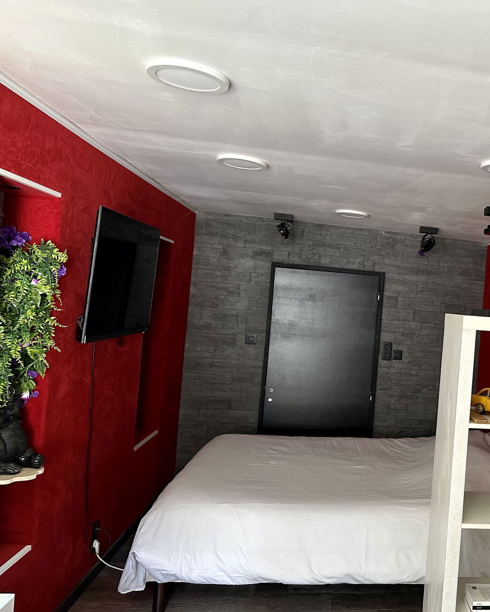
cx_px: 437
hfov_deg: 40.3
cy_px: 310
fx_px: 616
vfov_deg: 52.8
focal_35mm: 34
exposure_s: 1/60
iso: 250
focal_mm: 6.86
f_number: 1.78
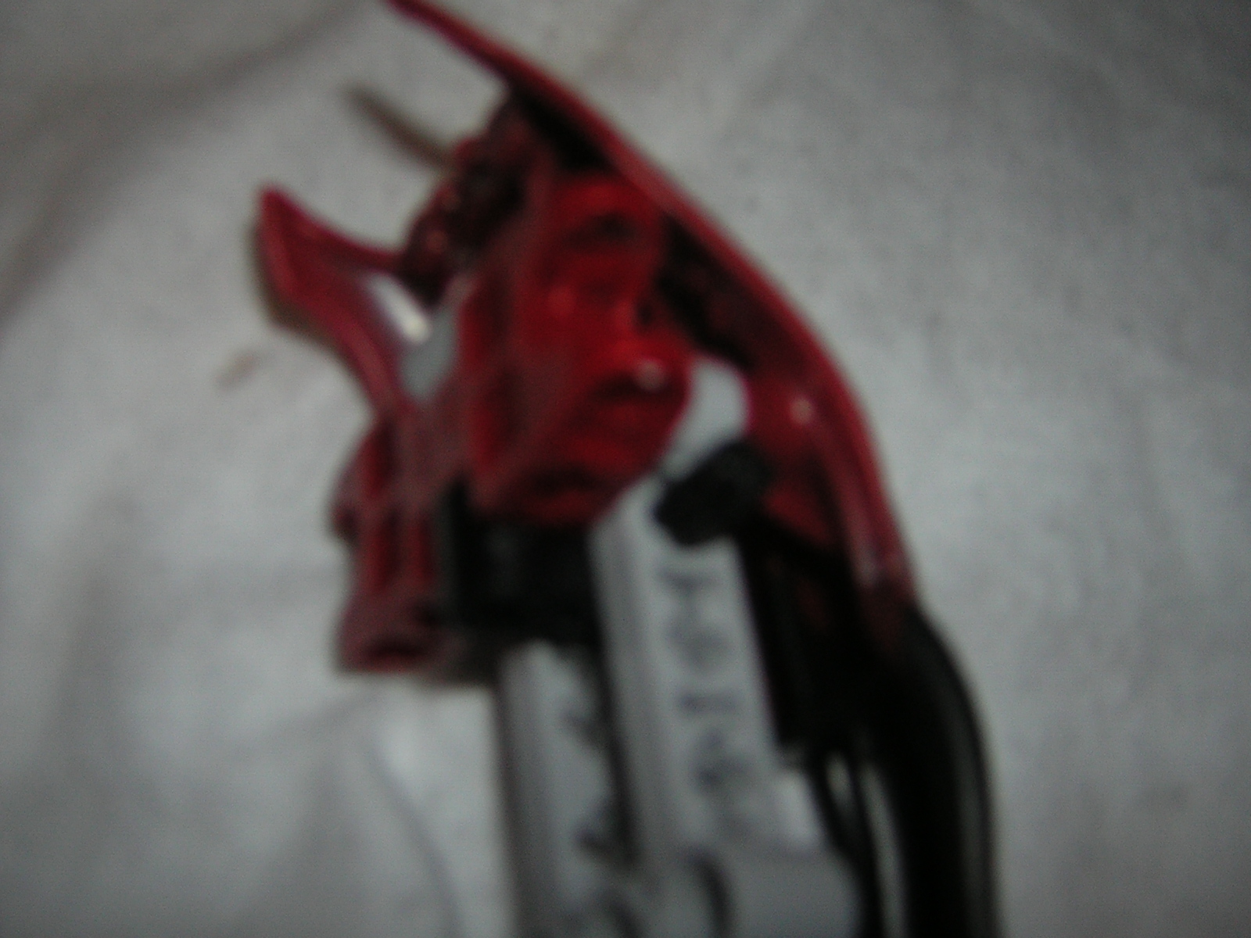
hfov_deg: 51.4
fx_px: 1301
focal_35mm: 36
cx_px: 626
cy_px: 469
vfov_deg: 39.7
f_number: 2.6
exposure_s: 1/60.1
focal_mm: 4.7
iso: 50
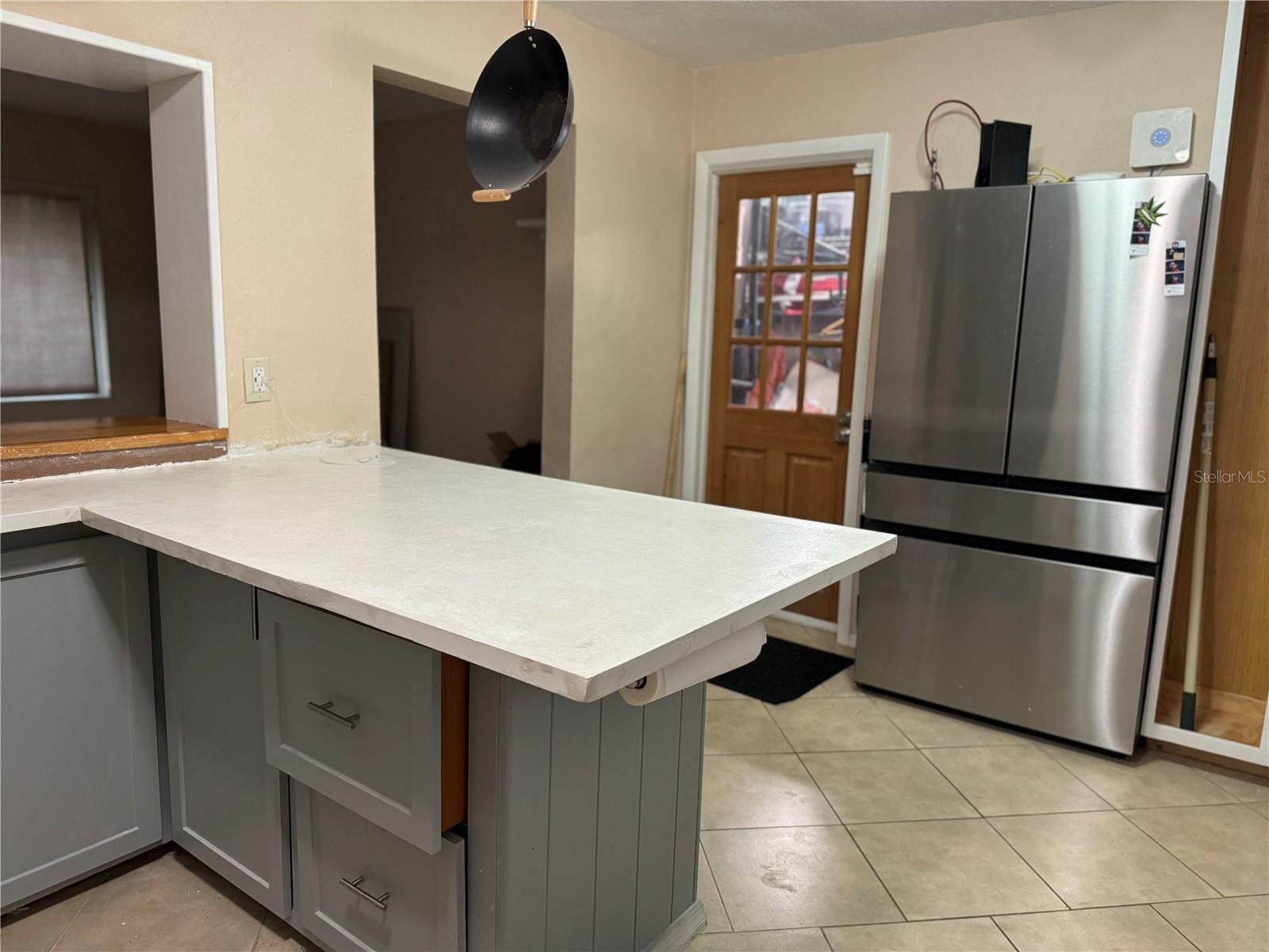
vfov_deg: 56.8
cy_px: 476
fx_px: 880
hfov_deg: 71.6
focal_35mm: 24
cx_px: 634
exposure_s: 1/60
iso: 320
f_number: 1.78
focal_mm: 6.76
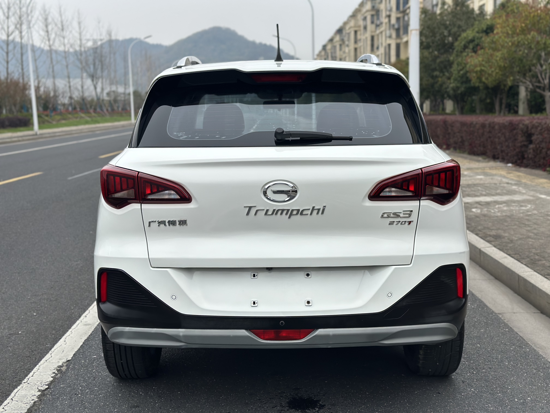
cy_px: 206
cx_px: 275
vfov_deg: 30.3
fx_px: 763
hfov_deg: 39.7
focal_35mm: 48
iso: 100
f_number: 1.78
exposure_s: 1/4367
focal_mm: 6.86
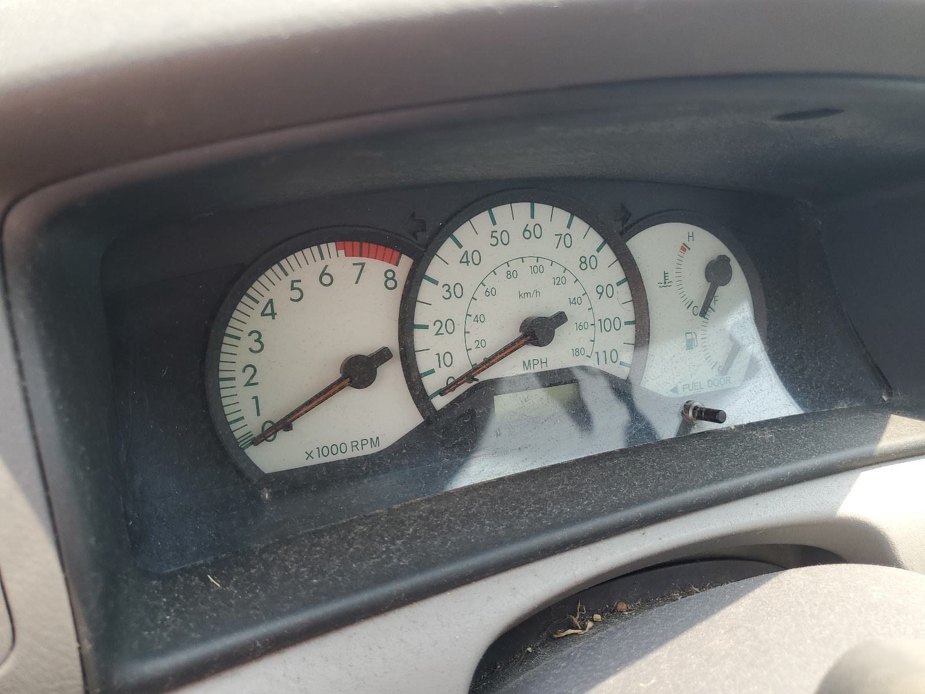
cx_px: 462
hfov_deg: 67.3
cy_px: 347
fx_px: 695
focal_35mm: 26
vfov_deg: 53.1
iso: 50
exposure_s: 1/345
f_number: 1.5
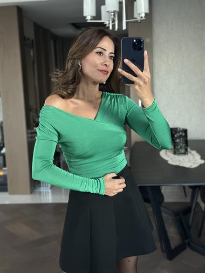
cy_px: 136
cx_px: 102
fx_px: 379
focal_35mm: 48
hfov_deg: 30.3
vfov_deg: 39.6
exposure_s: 1/40
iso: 640
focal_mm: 6.86
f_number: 1.78
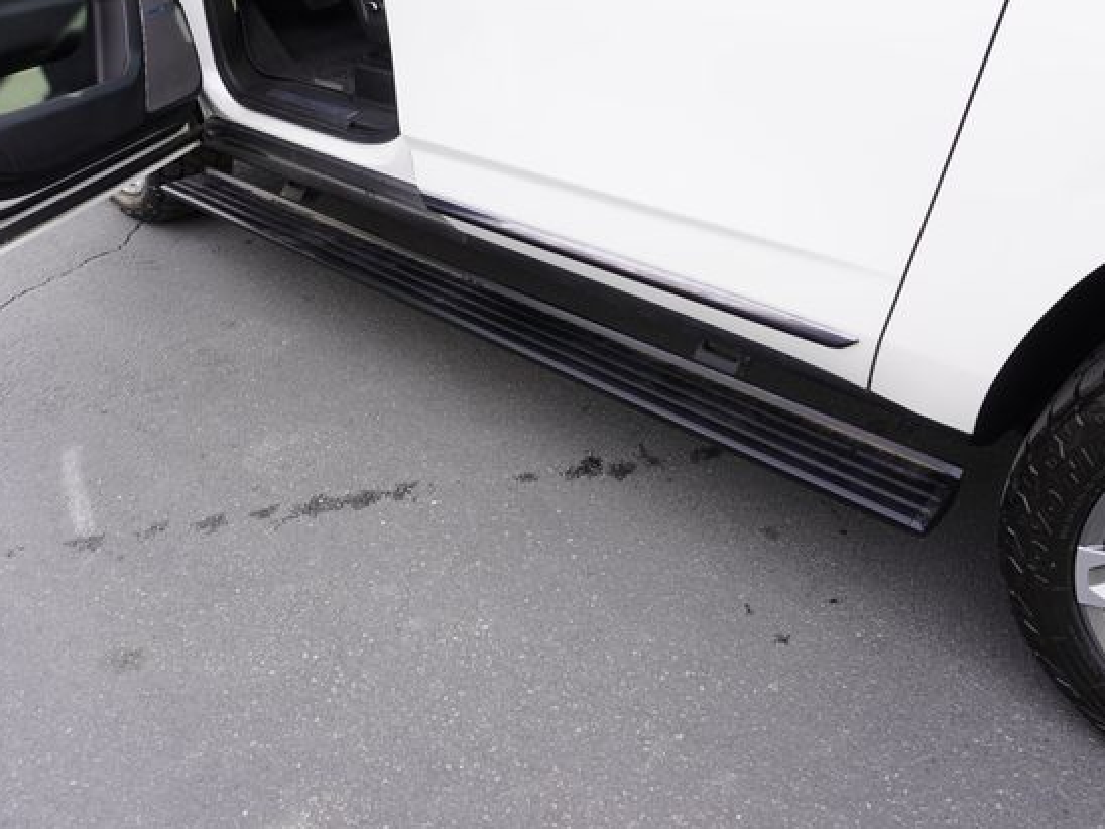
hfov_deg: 65.3
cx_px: 573
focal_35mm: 27
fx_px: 862
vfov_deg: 51.3
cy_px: 426
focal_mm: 16
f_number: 5
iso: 100
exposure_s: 1/80
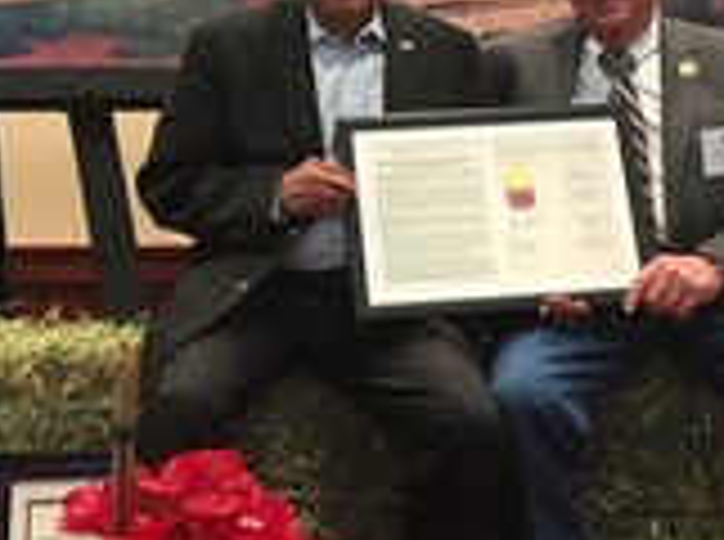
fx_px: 1356
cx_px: 301
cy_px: 158
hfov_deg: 29.8
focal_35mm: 65
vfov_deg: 22.4
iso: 160
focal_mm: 4.15
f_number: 2.2
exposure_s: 1/30
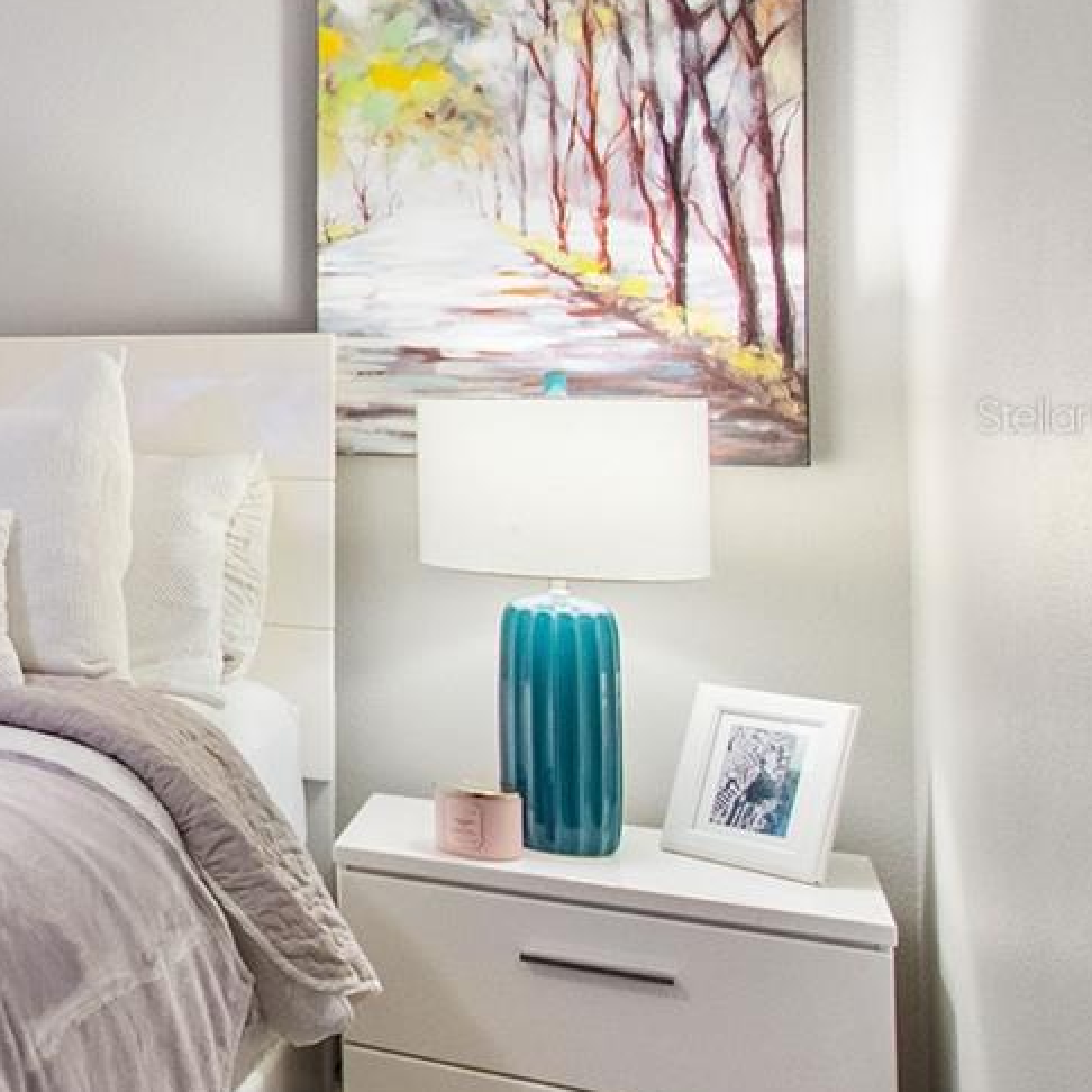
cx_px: -620
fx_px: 1499
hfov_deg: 26.3
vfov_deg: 39.8
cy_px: 416
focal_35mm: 42
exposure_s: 1/13
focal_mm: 10
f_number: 4.5
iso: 800
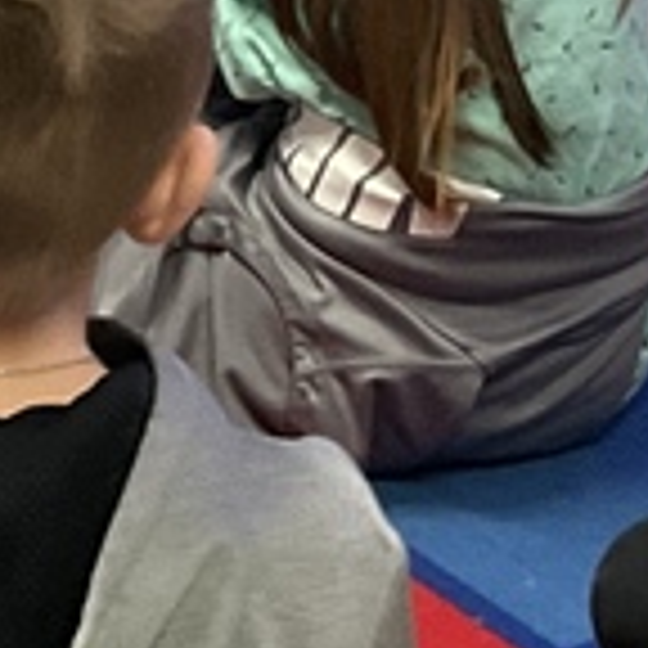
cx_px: -104
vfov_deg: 8.9
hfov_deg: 9.5
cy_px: -801
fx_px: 3855
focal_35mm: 182
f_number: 1.8
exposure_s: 1/40
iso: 200
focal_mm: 3
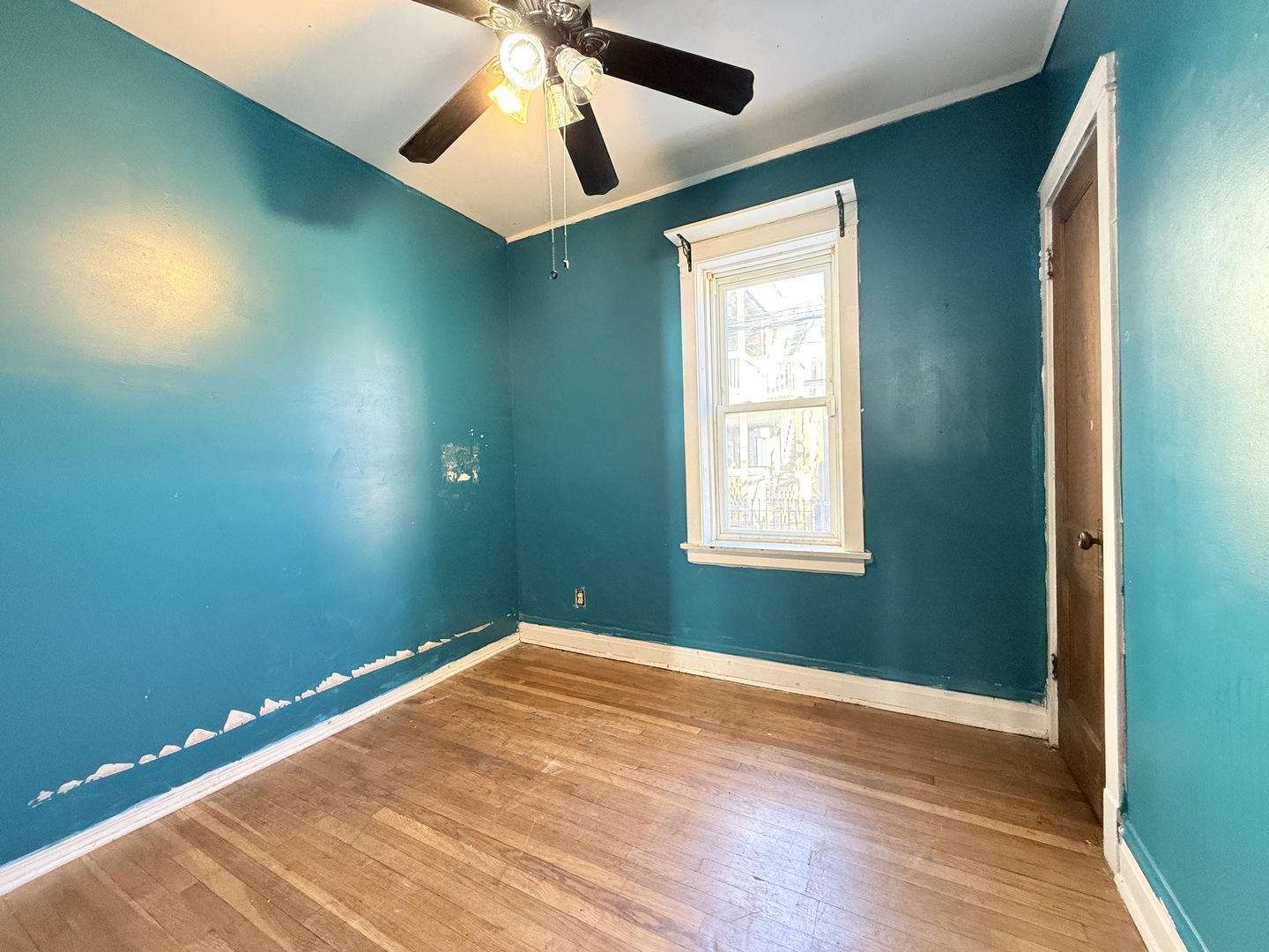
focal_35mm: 14
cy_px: 476
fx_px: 513
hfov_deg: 102.1
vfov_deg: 85.7
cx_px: 634
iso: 400
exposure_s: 1/60
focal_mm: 2.22
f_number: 2.2
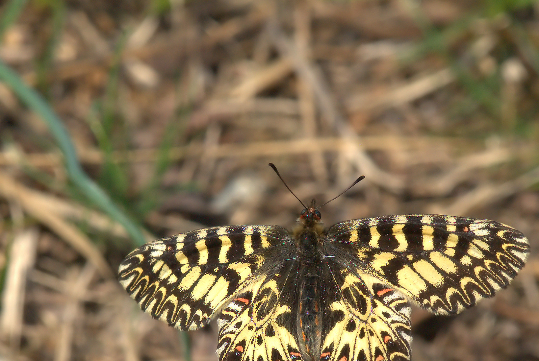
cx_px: 281
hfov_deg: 8.9
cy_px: 255
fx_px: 3460
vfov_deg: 6.0
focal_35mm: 231
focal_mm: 105
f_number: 14
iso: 640
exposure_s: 1/500
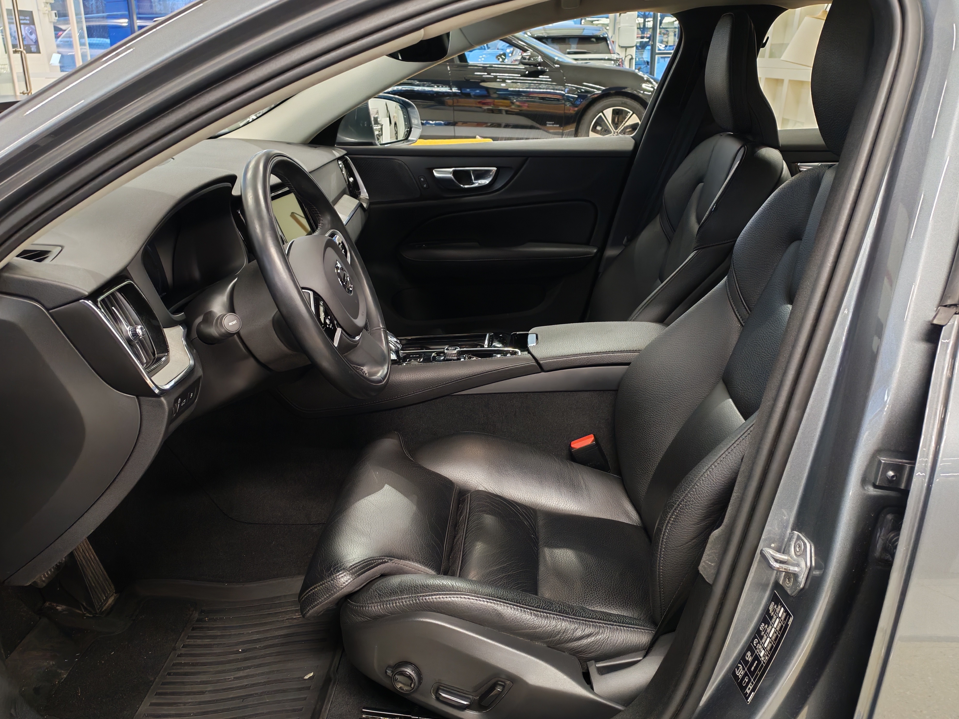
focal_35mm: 33
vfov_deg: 42.9
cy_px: 368
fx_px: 914
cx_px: 472
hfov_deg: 55.4
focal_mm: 6.12
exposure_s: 1/50
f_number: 1.9
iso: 800
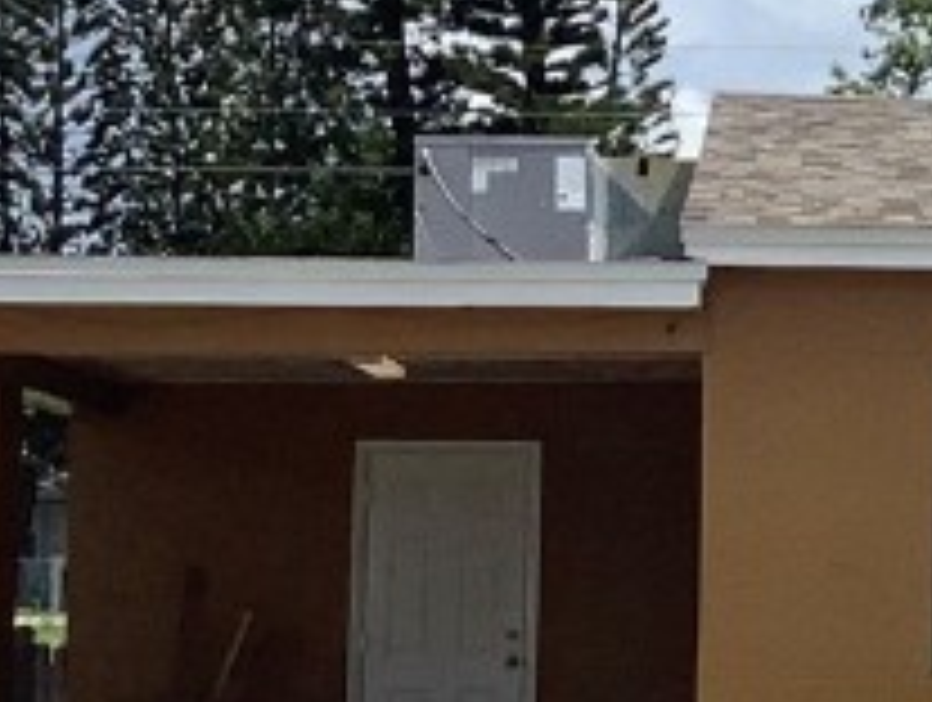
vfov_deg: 9.7
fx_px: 4127
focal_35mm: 153
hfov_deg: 12.0
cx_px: 1625
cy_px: 243
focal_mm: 3.3
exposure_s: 1/1942
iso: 25
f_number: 2.4
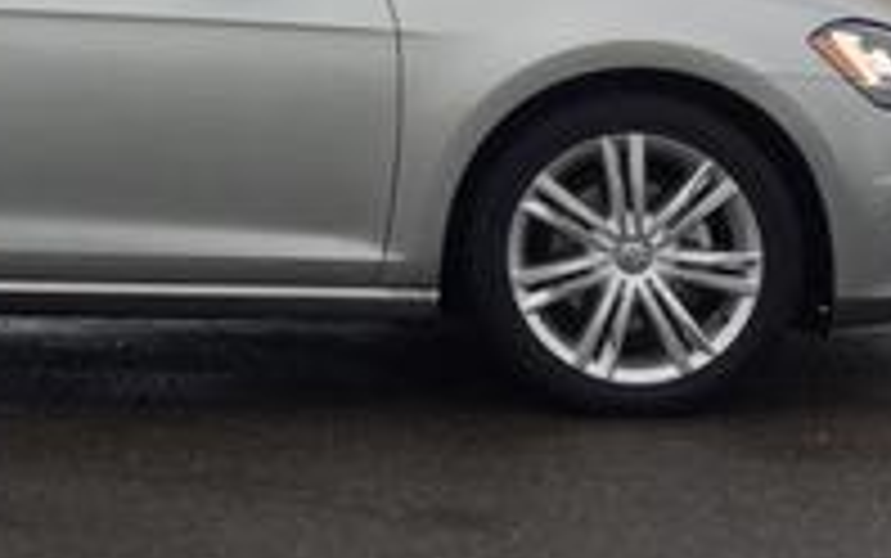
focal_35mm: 113
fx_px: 2745
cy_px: -54
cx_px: 9
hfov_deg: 18.0
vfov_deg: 11.4
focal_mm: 4.12
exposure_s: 1/120
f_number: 2.4
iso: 50
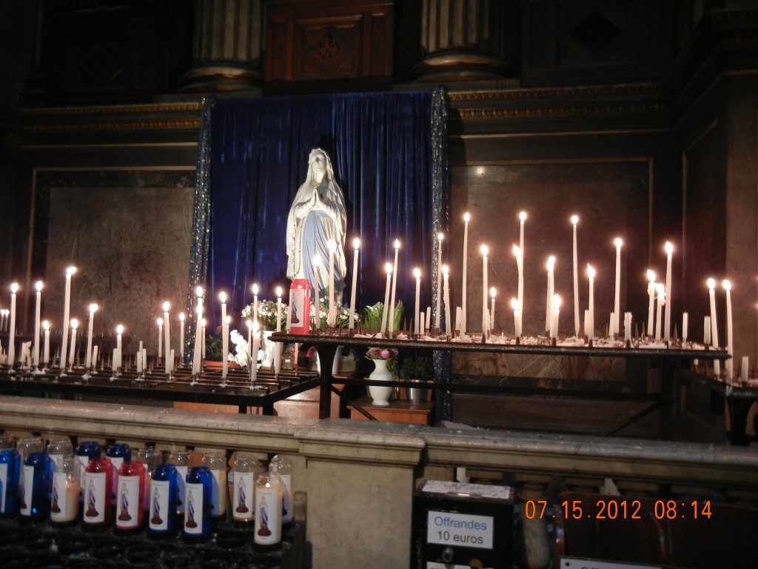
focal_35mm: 30
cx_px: 379
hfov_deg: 60.0
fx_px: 657
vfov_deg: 46.8
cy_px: 284
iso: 200
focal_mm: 5.4
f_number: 3.5
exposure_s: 1/7.6
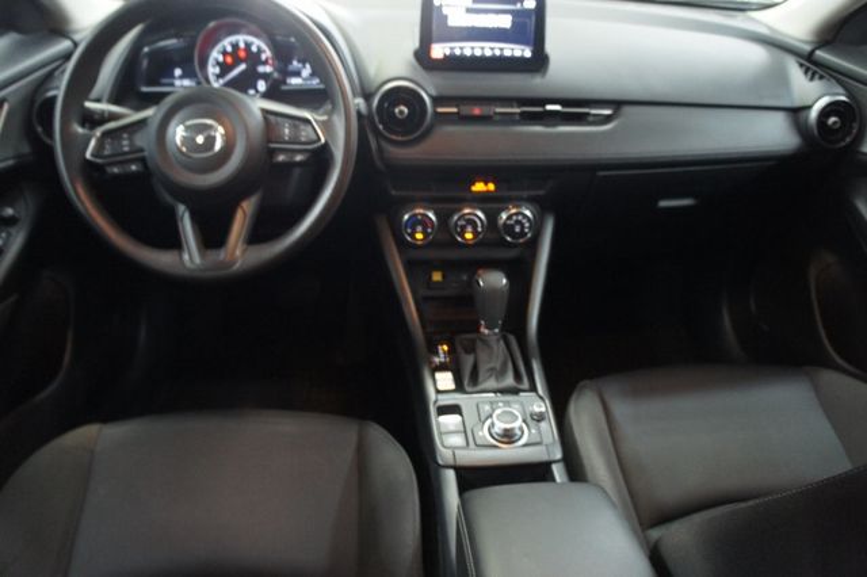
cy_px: 288
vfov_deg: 47.9
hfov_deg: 67.4
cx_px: 434
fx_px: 650
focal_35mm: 27
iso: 1600
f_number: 3.5
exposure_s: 1/25
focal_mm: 18
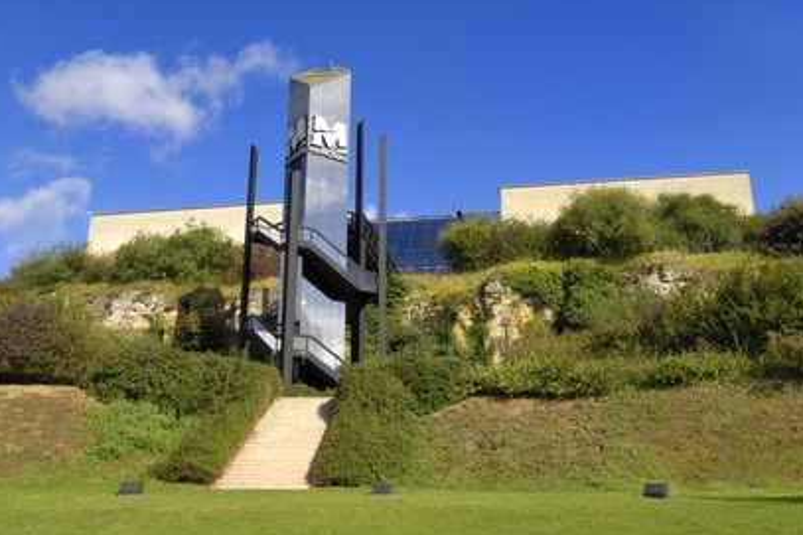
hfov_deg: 60.3
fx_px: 691
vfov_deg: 42.3
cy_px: 265
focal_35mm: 31
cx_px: 407
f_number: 8
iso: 100
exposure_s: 1/180
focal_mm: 20
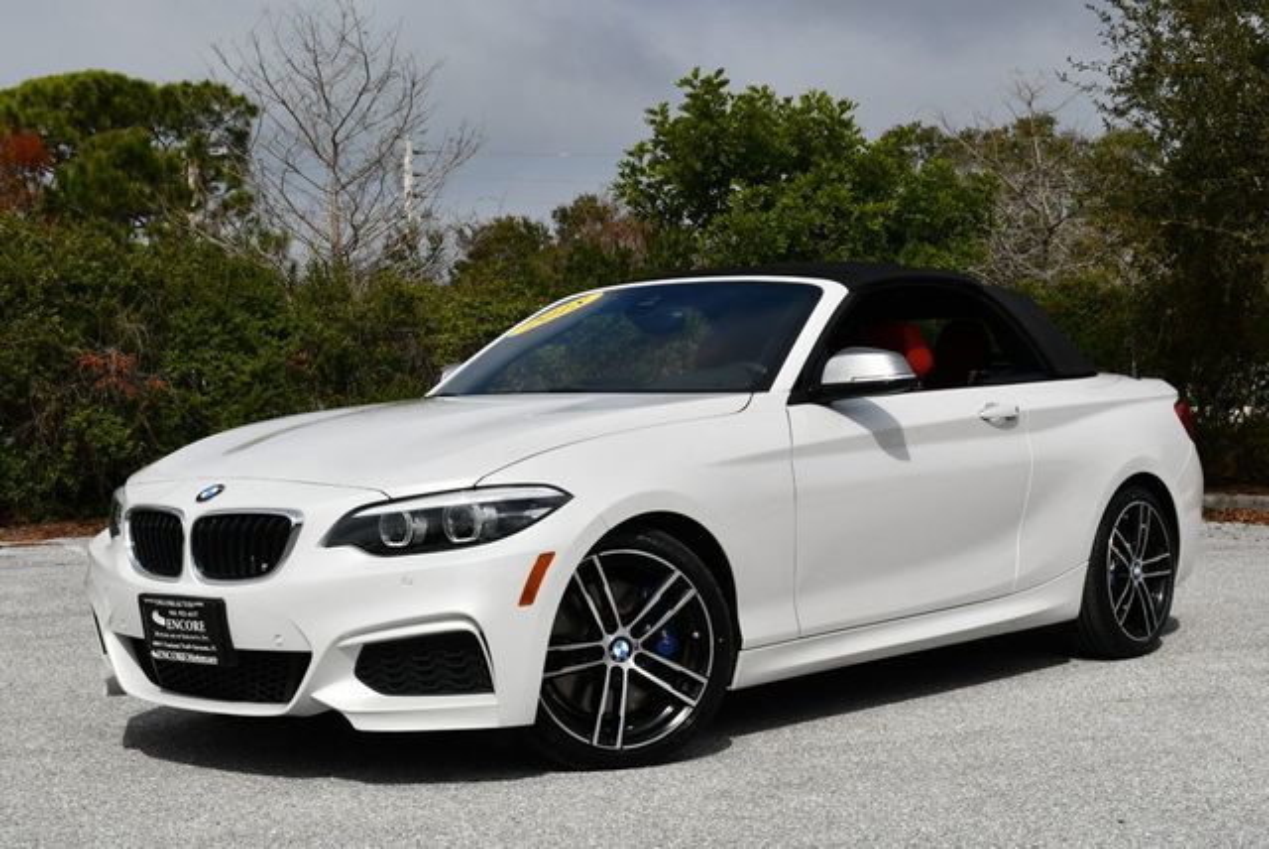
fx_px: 1976
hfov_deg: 35.6
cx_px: 634
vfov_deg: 24.2
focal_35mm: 56
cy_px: 424
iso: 100
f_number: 10
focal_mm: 28
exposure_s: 1/400
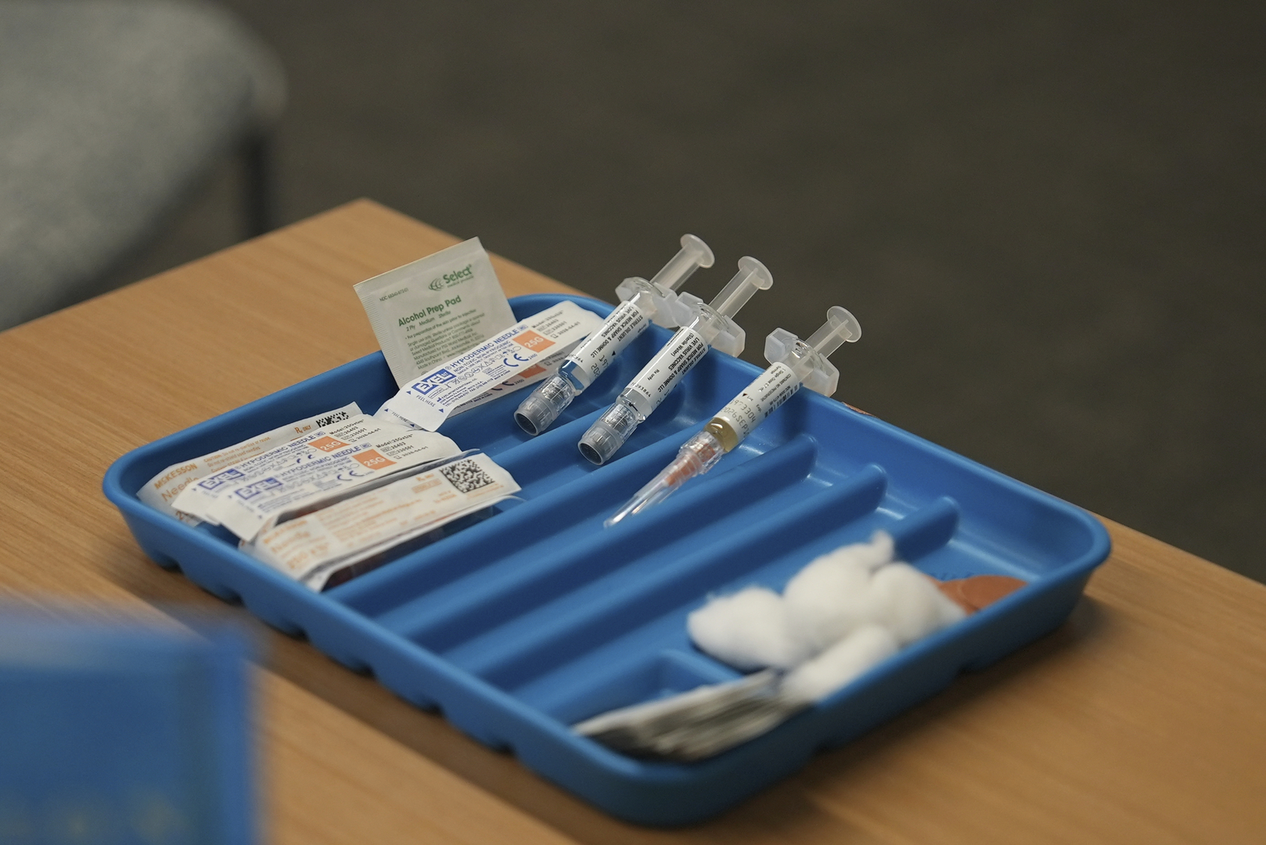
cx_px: 633
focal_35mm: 105
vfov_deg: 13.1
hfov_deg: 19.4
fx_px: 3694
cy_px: 422
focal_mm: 70
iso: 1250
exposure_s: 1/125
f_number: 2.8
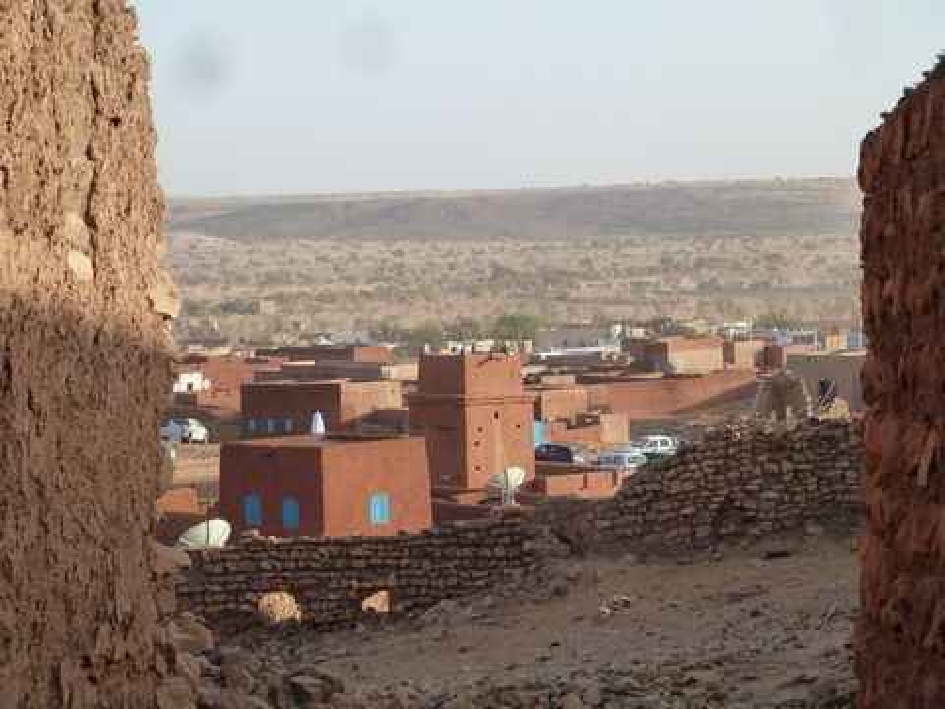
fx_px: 2839
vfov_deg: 14.2
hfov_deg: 18.9
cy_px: 354
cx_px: 472
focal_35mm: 104
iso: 125
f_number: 4.3
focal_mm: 17
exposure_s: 1/250
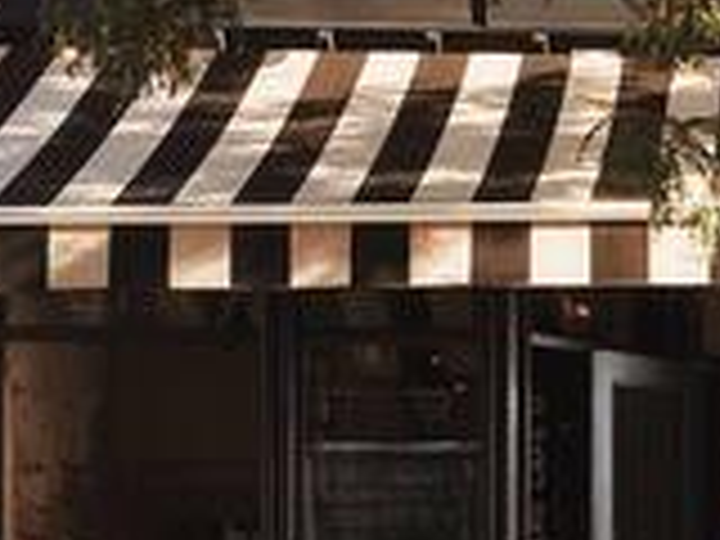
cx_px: 909
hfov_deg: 14.2
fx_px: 2787
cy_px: 736
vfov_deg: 10.8
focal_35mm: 134
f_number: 2.2
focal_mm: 4.15
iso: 32
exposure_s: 1/775
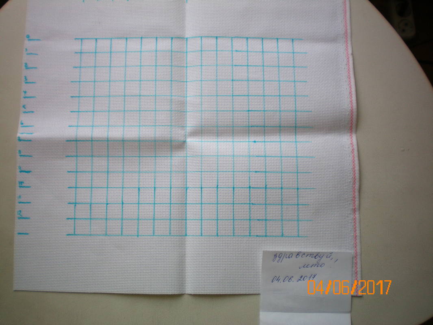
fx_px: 475
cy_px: 162
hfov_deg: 49.0
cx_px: 216
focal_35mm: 38
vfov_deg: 37.7
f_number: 3.1
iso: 64
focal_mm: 6.3
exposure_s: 1/125
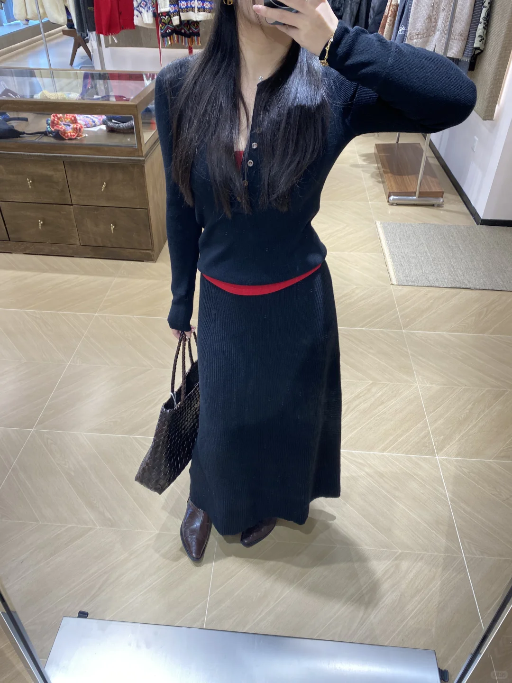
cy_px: 342
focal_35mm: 26
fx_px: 513
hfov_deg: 53.1
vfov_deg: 67.3
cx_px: 256
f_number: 1.8
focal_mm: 4.25
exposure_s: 1/100
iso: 64
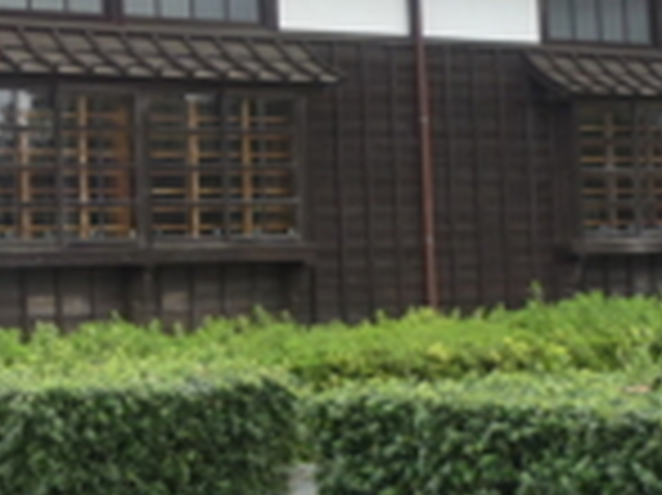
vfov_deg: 13.4
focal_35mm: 109
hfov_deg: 17.2
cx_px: -144
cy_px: 54
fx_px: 2083
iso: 100
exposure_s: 1/250
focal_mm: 5.5
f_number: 2.8
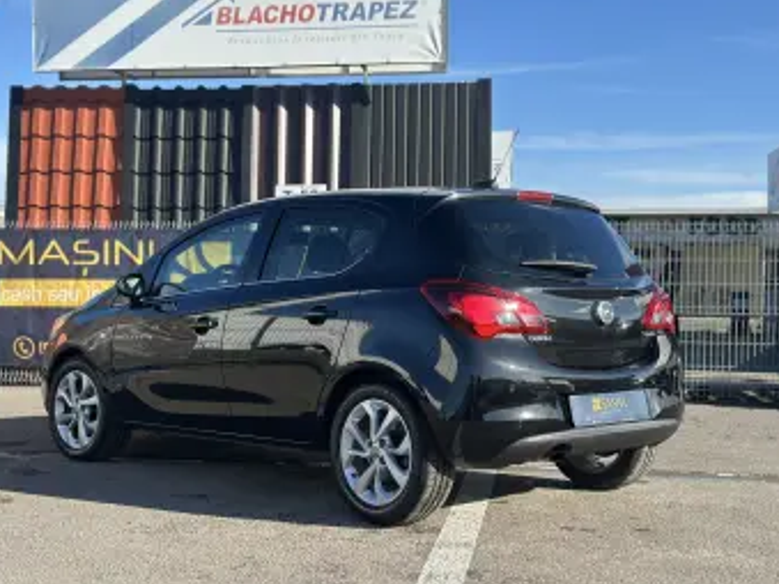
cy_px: 290
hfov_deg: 37.5
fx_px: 1147
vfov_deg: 28.5
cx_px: 381
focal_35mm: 51
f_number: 1.78
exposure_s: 1/2597
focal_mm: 6.86
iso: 80
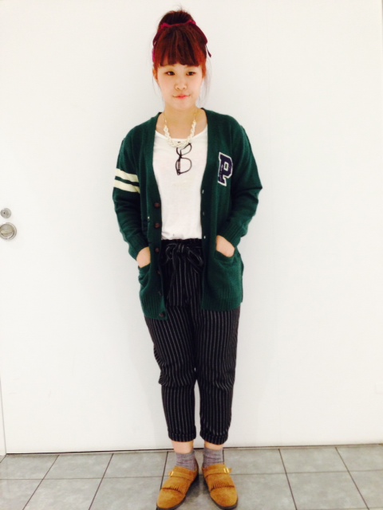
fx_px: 487
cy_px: 255
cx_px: 192
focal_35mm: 33
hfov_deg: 42.9
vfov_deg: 55.4
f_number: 2.4
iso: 160
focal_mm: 4.12
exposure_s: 1/20
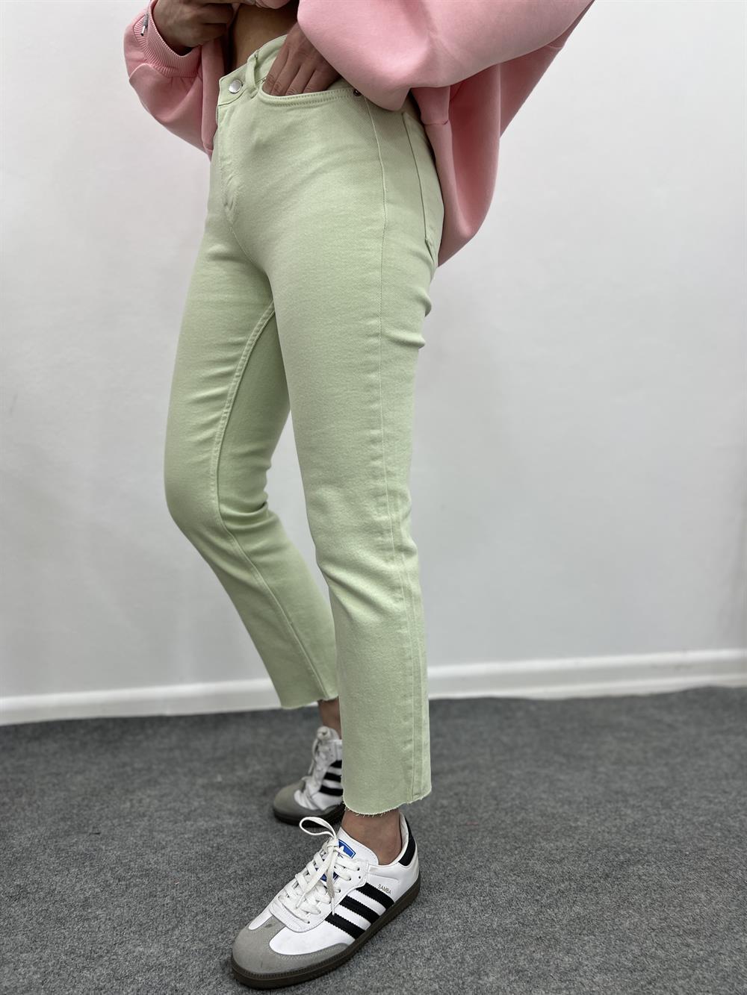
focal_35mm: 26
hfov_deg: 53.1
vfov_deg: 67.3
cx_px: 374
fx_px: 748
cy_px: 498
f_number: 1.5
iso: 40
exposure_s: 1/100
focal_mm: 5.7
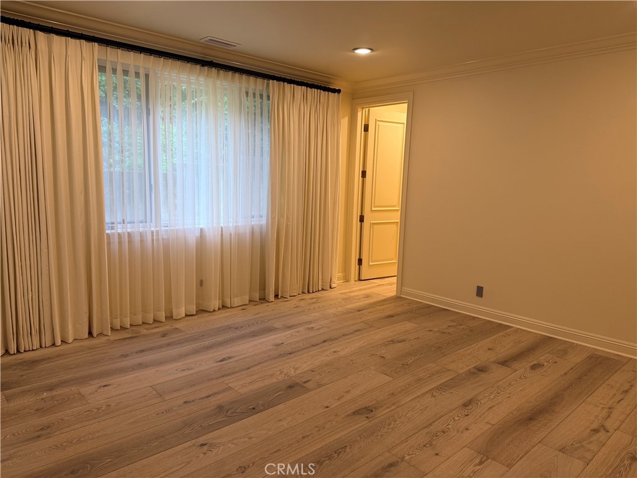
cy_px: 239
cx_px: 318
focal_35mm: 24
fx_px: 442
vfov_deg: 56.8
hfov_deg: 71.6
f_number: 1.78
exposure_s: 1/120
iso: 200
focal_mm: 6.76
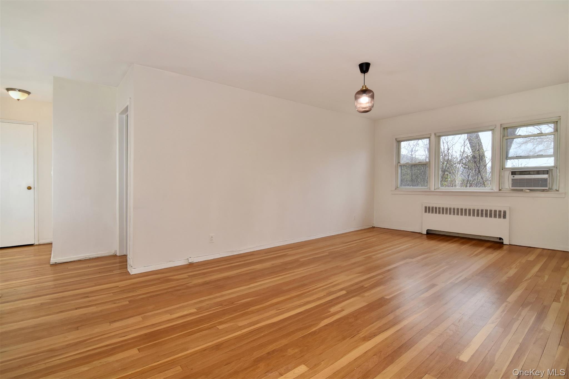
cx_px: 284
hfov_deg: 95.0
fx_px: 261
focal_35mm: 16
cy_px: 190
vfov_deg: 72.0
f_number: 9
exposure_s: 1/80
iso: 640
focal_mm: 11
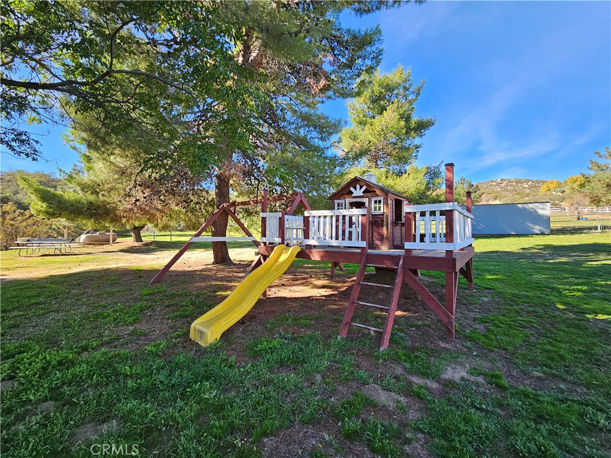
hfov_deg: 106.2
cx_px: 306
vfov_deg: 89.9
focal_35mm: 13
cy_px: 229
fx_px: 229
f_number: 2.2
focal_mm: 2.2
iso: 50
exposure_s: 1/353
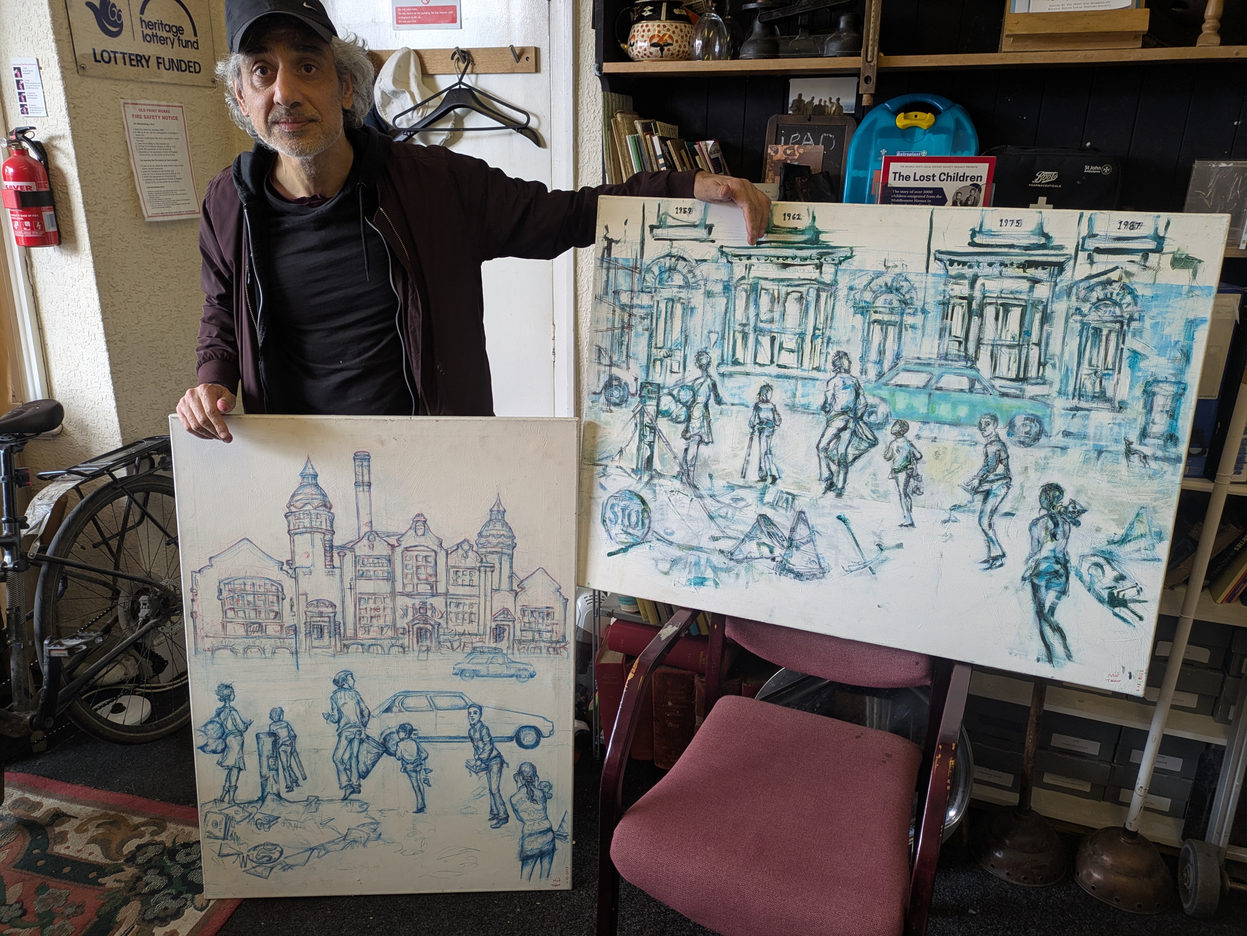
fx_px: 901
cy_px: 468
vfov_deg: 54.9
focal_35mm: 25
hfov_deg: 69.4
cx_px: 624
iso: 57
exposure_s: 1/33.3
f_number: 1.89
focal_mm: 5.43
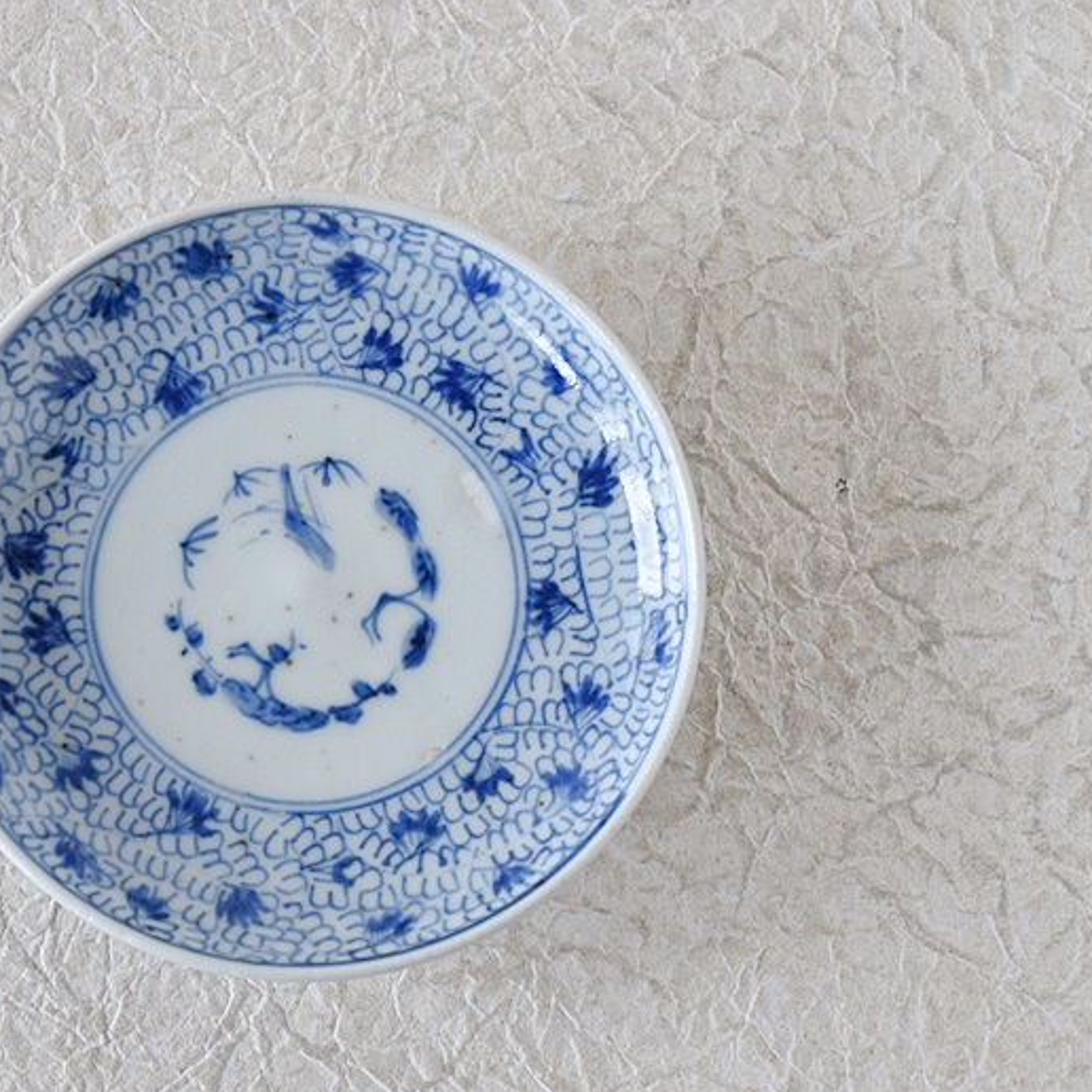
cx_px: 317
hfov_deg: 16.0
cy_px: 562
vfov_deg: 16.0
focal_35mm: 109
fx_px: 3878
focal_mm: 55
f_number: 5.6
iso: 400
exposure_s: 1/13
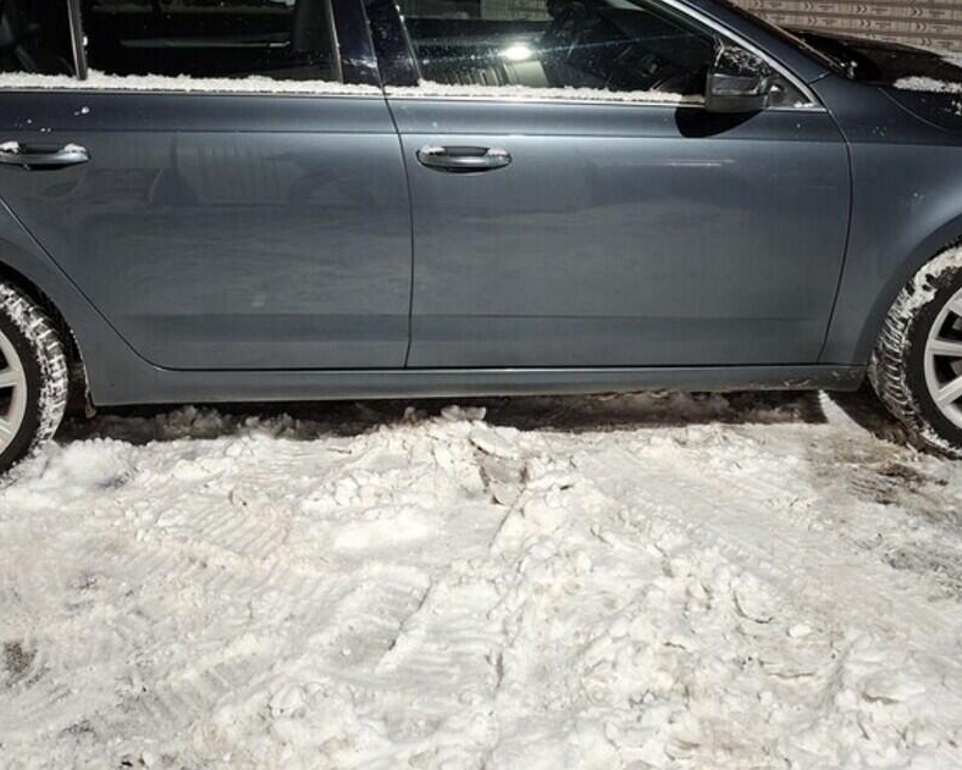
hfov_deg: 44.5
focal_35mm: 41
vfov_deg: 35.6
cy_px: 181
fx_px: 1168
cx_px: 369
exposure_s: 1/33
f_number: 1.8
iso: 400
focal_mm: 5.54
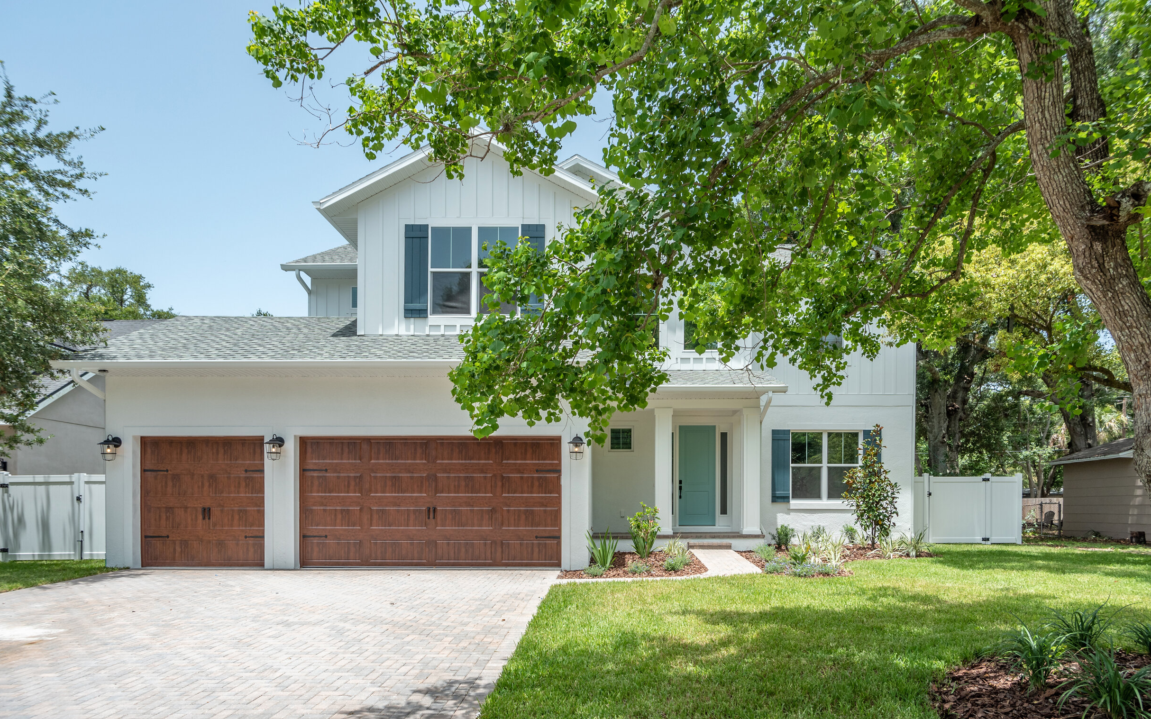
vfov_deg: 57.2
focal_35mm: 21
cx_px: 576
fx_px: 659
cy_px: 395
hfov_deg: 82.3
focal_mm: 20
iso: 320
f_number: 11
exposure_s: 1/250
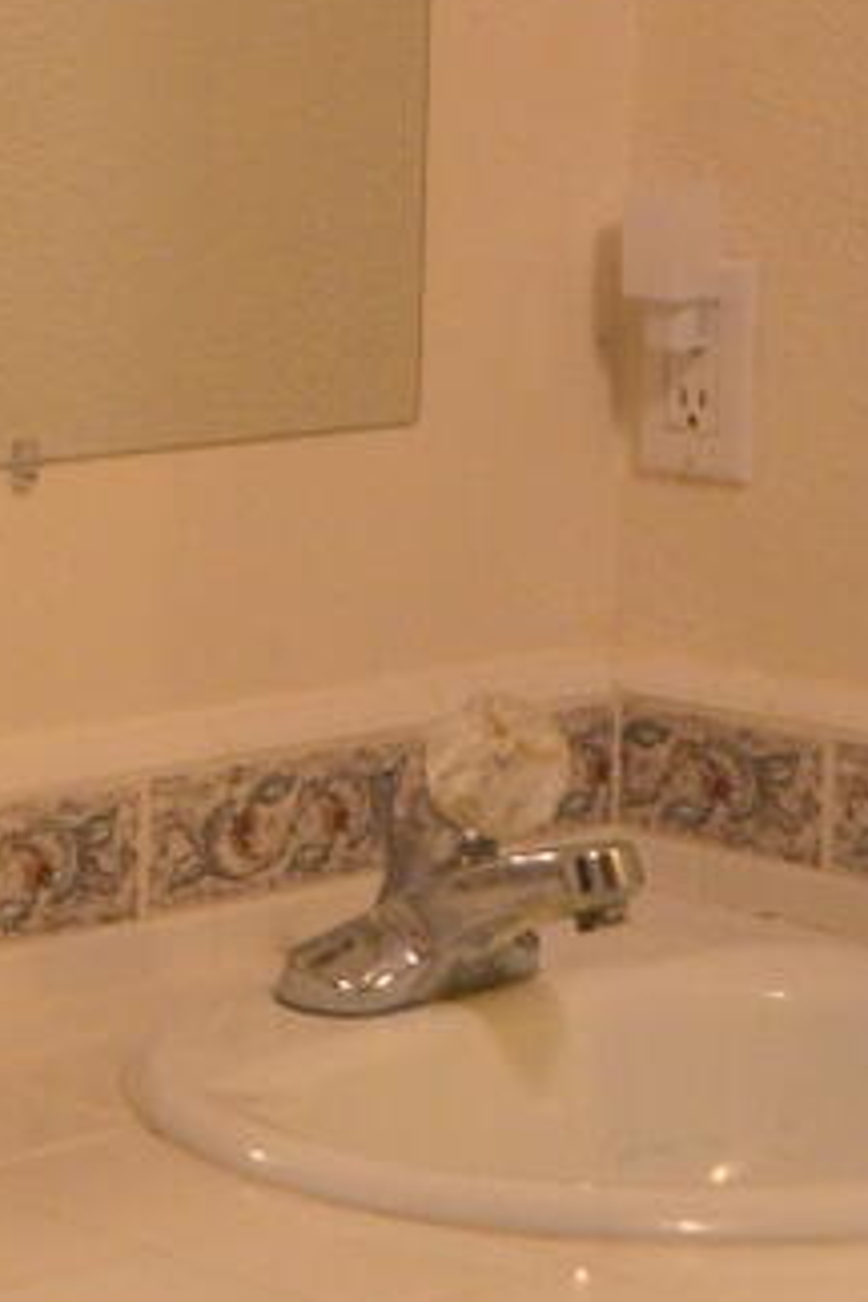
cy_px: 149
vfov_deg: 16.8
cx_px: -181
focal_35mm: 120
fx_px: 4340
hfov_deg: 11.2
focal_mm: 24
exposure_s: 1/60
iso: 640
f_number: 3.8
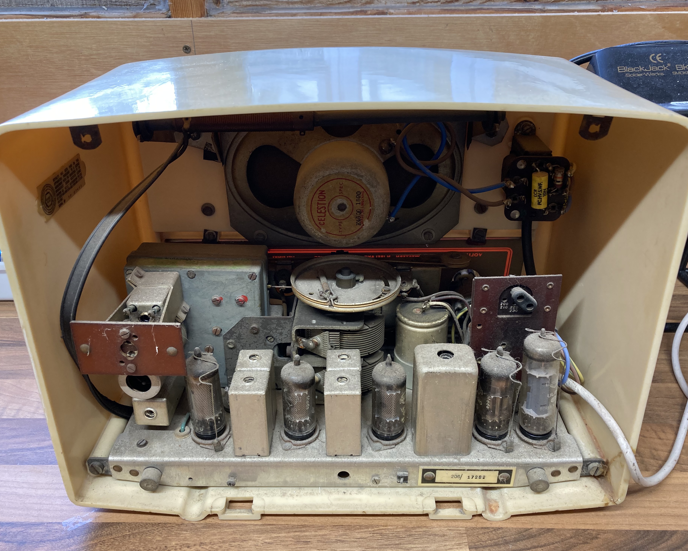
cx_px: 342
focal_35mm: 30
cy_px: 278
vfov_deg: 48.5
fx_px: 611
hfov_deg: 58.8
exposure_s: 1/50
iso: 64
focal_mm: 3.99
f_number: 1.8
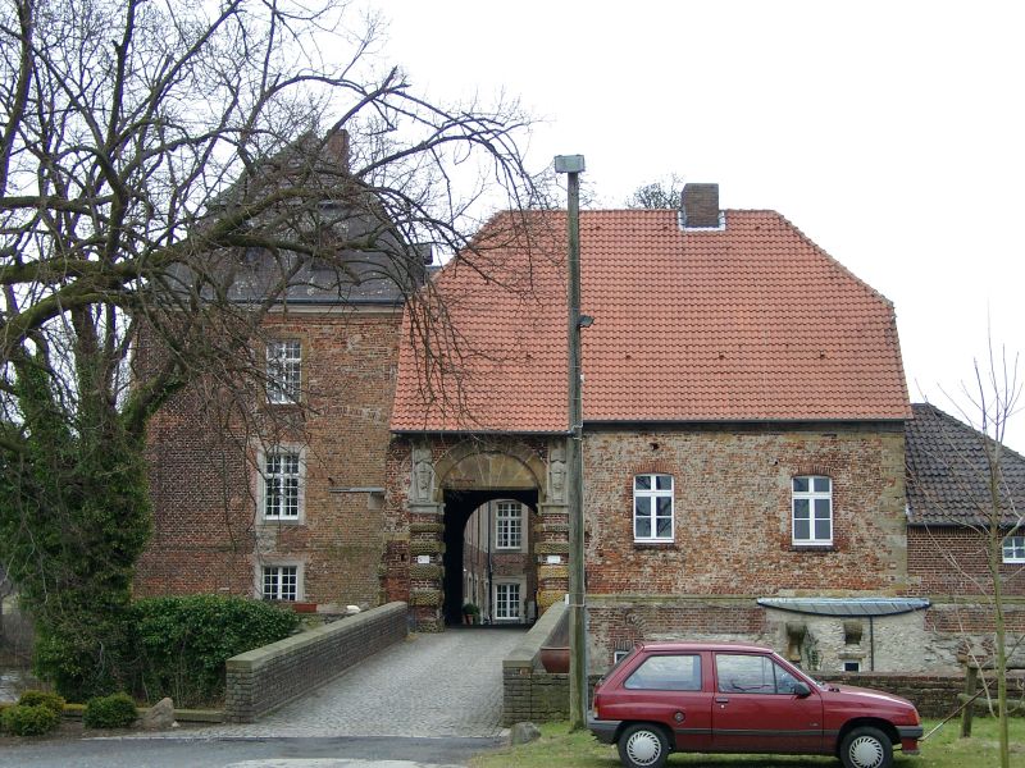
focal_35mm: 60
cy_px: 384
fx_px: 1777
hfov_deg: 32.2
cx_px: 512
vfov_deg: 24.4
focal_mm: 12.52
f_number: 2.8
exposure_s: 1/116
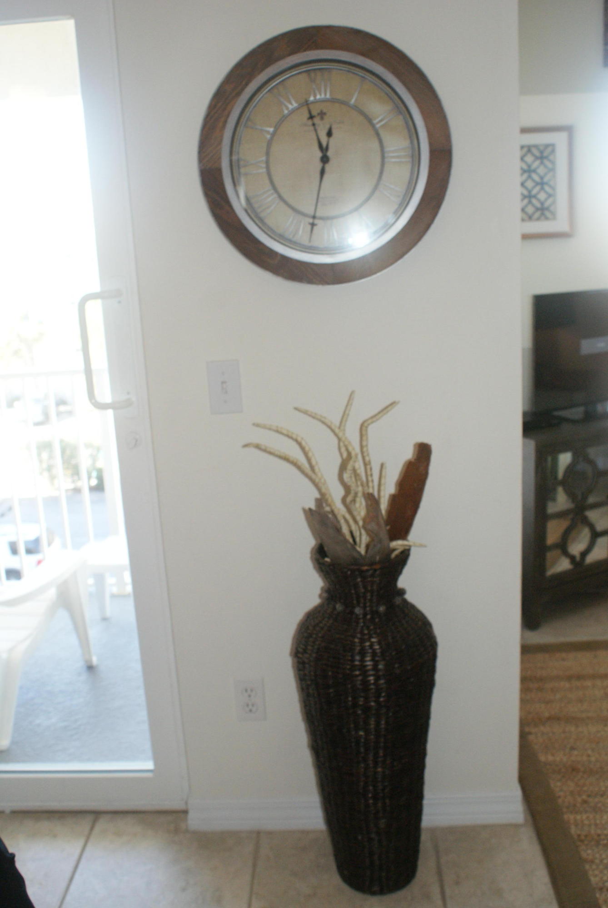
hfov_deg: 40.1
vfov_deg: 57.2
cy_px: 454
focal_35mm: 33
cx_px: 304
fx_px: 834
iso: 400
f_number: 5.6
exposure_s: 1/60
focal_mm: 22
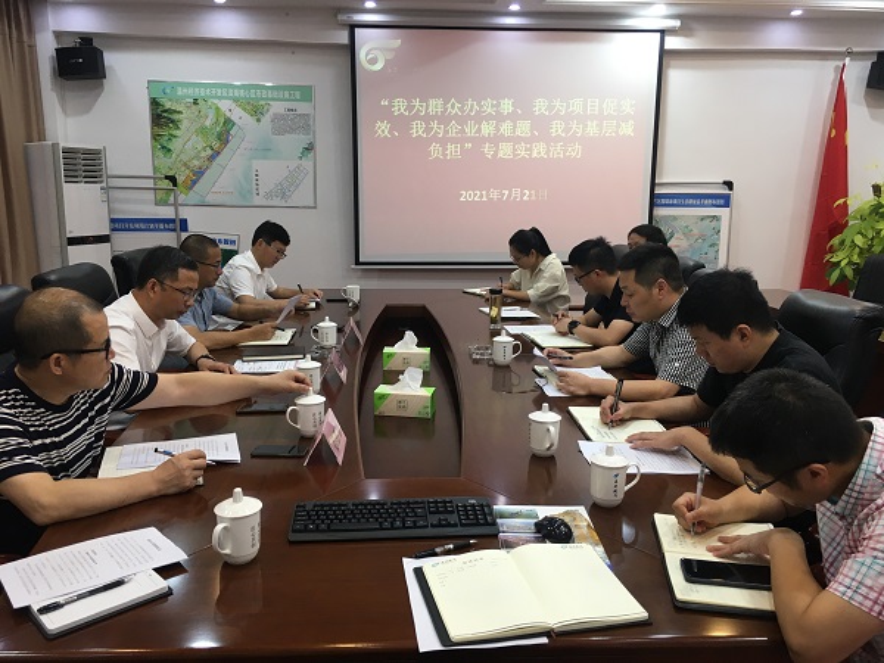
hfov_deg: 61.7
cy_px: 332
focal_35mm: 29
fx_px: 741
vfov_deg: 48.2
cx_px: 442
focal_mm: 4.15
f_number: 2.2
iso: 80
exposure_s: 1/33
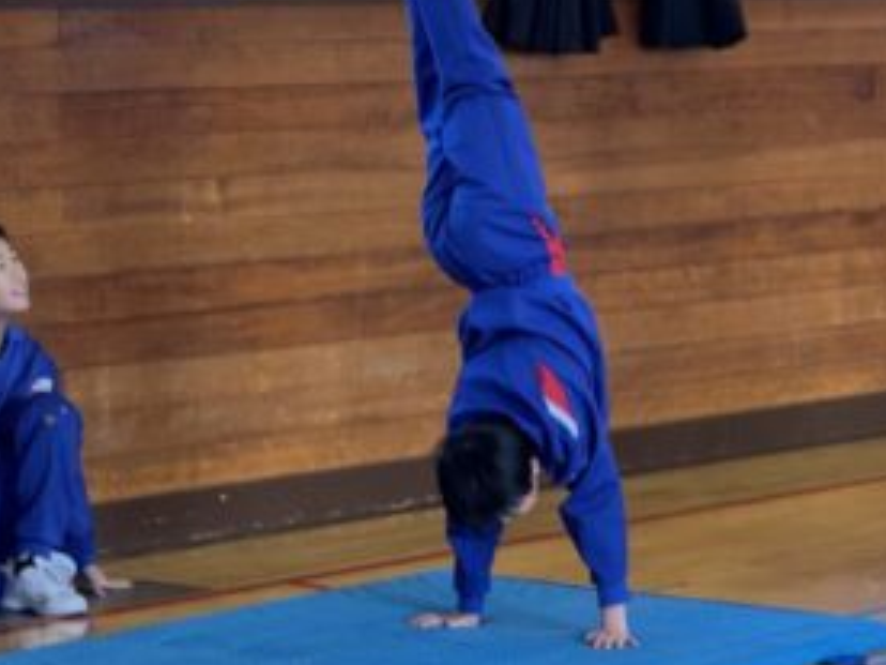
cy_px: 324
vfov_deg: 9.2
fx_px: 4121
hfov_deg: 12.3
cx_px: 318
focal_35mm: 161
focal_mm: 15.66
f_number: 2.8
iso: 250
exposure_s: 1/120
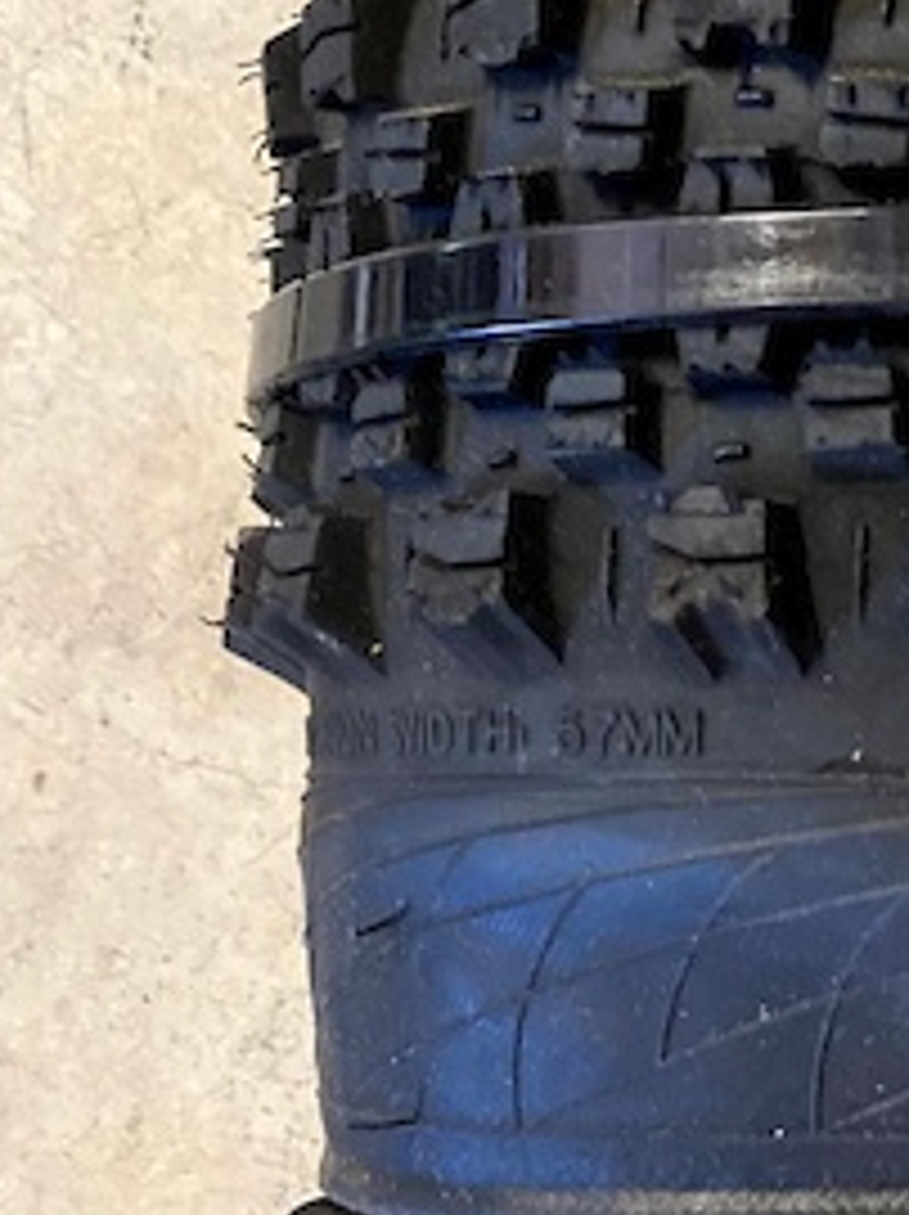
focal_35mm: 83
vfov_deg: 23.5
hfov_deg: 17.0
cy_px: 428
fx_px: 2911
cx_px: 1084
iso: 500
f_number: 1.8
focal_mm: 3.99
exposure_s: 1/30
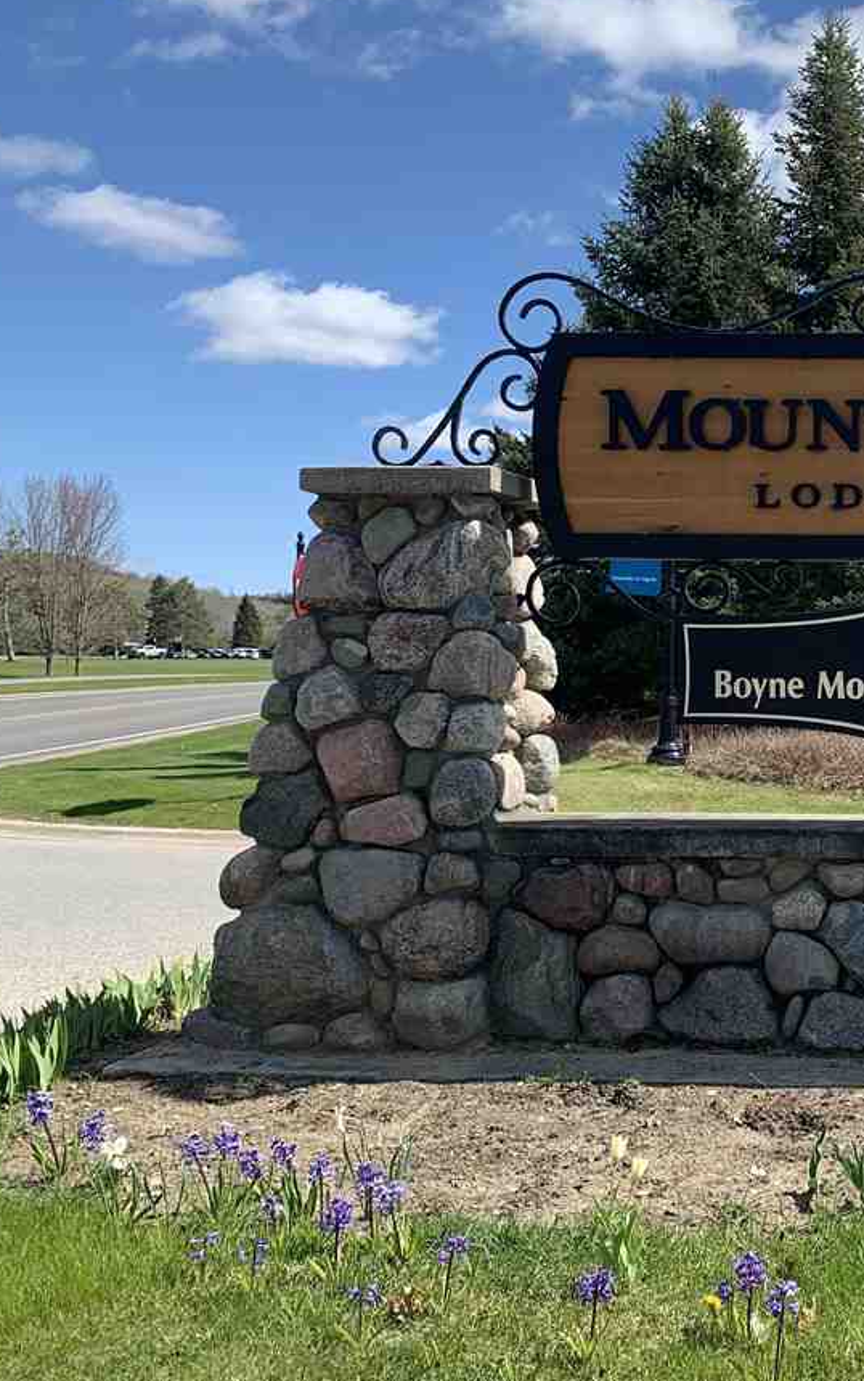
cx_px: 1004
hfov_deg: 27.9
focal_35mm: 41
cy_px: 699
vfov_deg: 48.2
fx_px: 1544
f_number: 1.8
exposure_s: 1/1779
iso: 25
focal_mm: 4.25
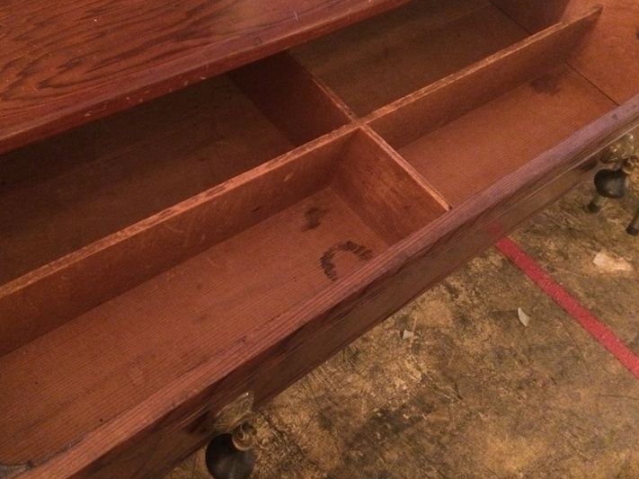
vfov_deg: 37.7
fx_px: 701
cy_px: 218
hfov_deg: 48.6
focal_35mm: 38
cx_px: 246
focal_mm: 4.12
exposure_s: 1/15
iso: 800
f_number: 2.2
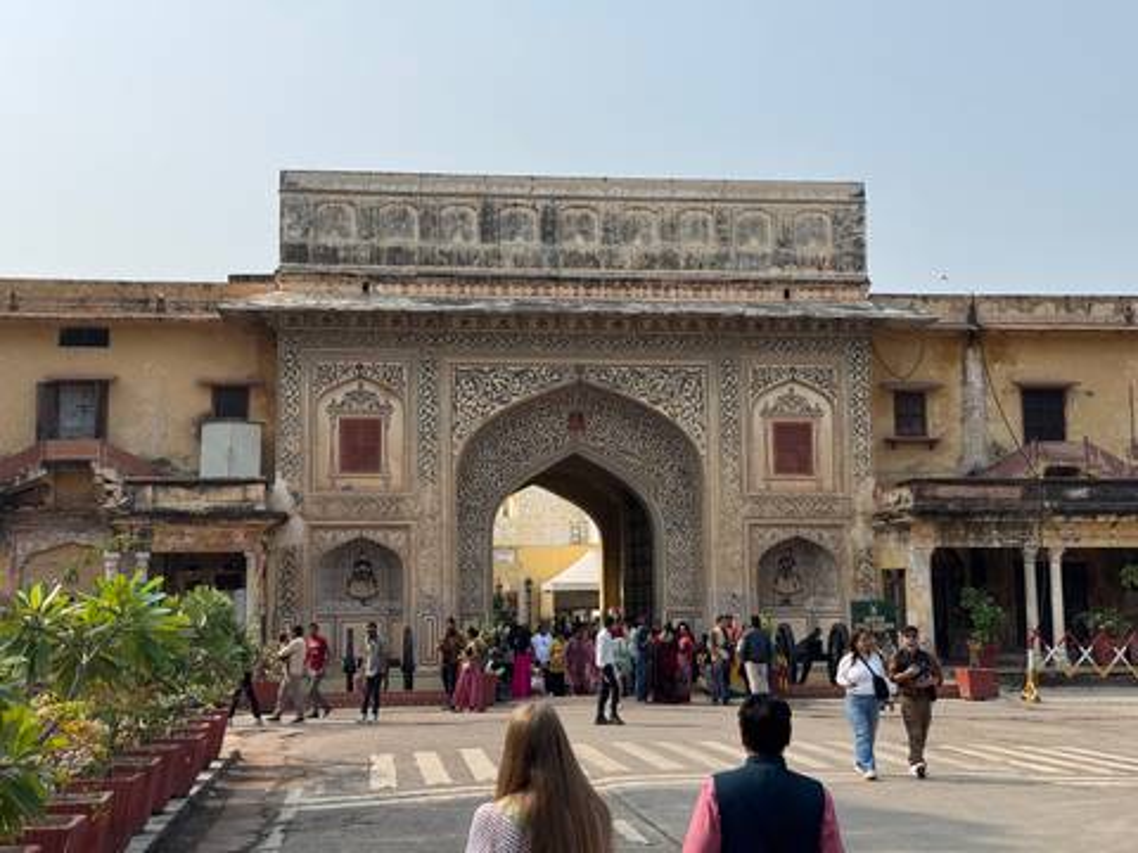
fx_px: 1578
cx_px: 569
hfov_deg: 39.7
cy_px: 426
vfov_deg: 30.3
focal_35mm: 48
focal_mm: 6.76
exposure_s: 1/4310
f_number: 1.78
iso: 64
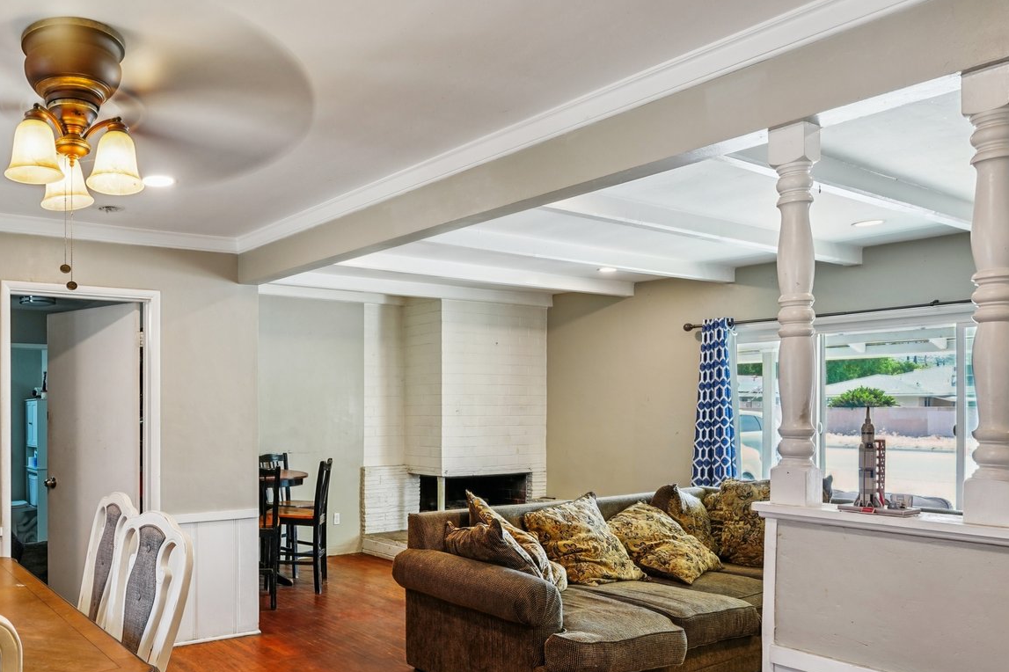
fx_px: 700
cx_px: 209
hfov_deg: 65.4
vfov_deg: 50.7
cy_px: 424
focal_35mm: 25
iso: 400
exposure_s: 1/25
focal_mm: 14
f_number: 8
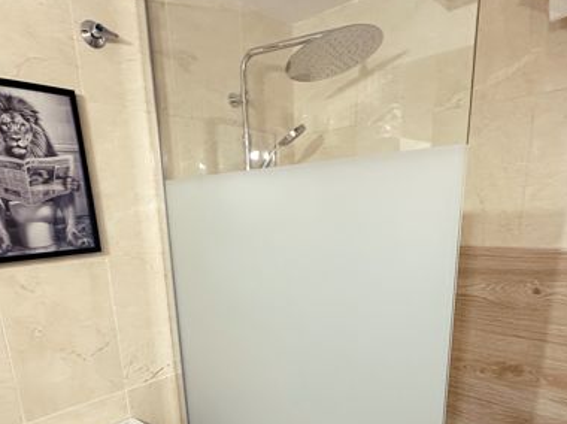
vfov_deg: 50.2
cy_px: 330
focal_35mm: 26
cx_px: 287
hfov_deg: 67.4
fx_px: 425
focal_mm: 2.22
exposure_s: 1/50
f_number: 2.2
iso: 500
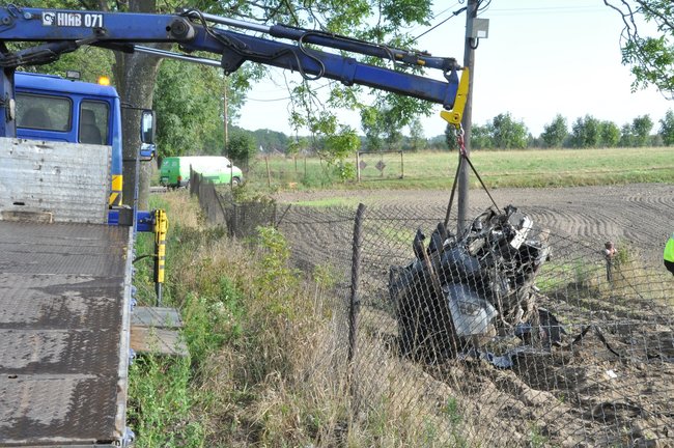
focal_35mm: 48
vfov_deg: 28.0
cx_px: 337
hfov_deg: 41.2
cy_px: 224
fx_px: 898
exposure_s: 1/125
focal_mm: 32
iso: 1600
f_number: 29
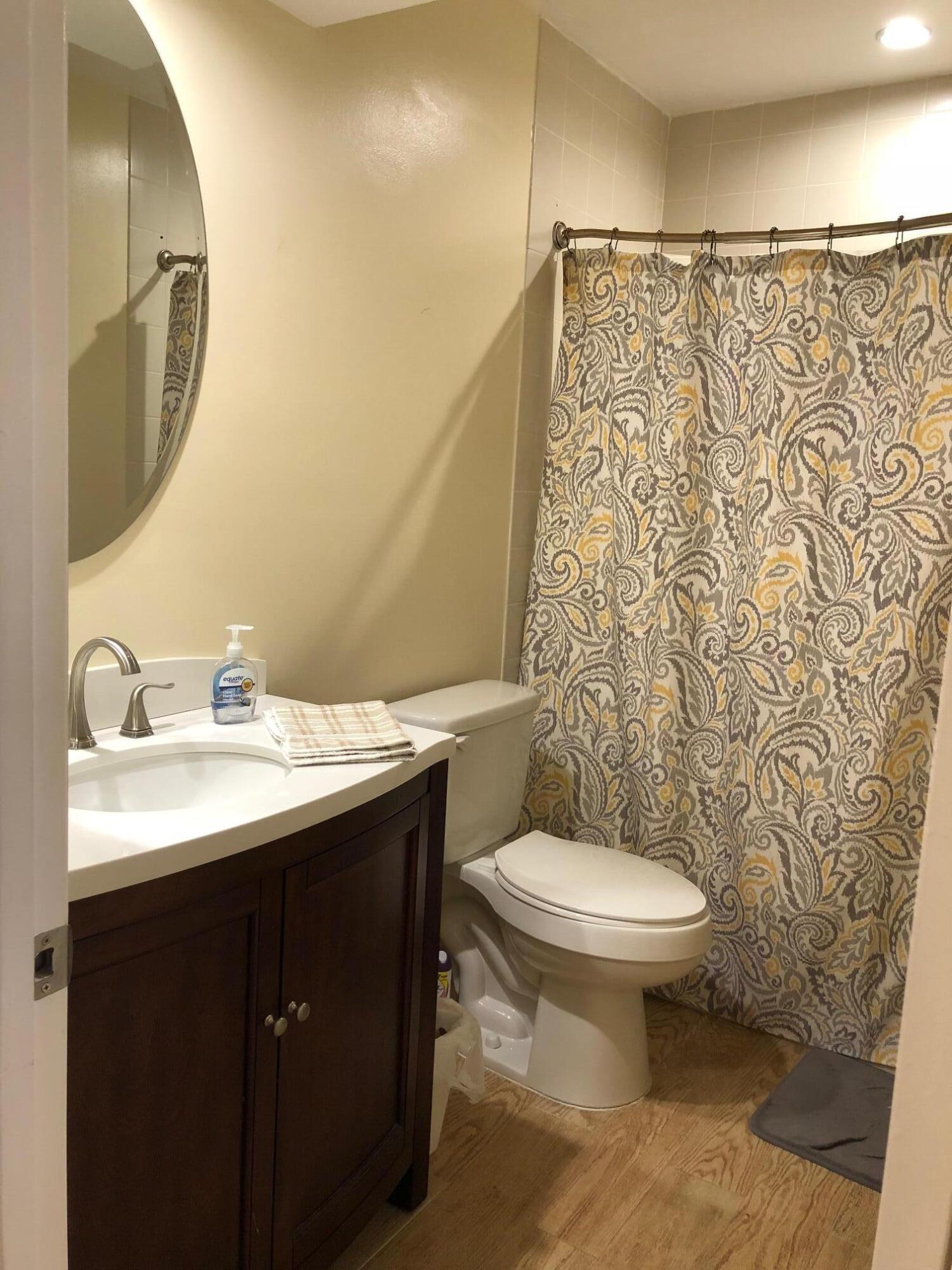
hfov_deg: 49.7
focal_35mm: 28
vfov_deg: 63.4
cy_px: 635
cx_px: 476
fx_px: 1027
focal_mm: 4
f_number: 1.8
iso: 40
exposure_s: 1/20
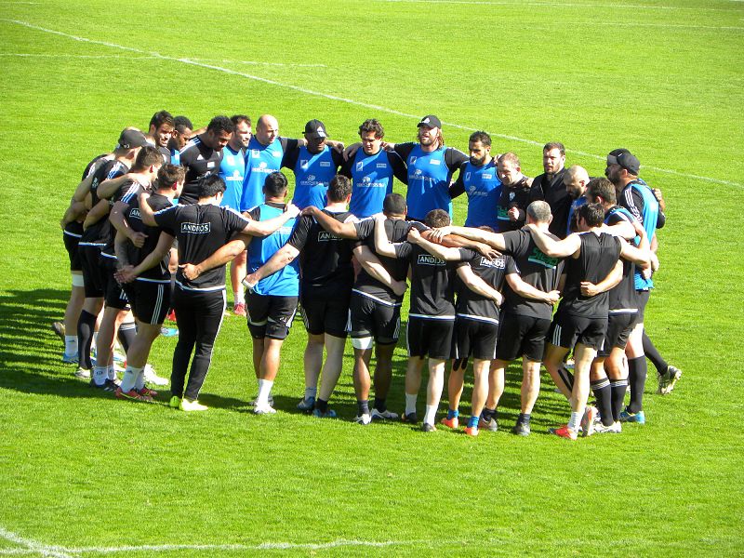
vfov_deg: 6.0
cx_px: 372
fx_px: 5309
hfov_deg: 8.0
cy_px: 279
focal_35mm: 247
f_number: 4.5
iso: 64
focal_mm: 44
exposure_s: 1/169
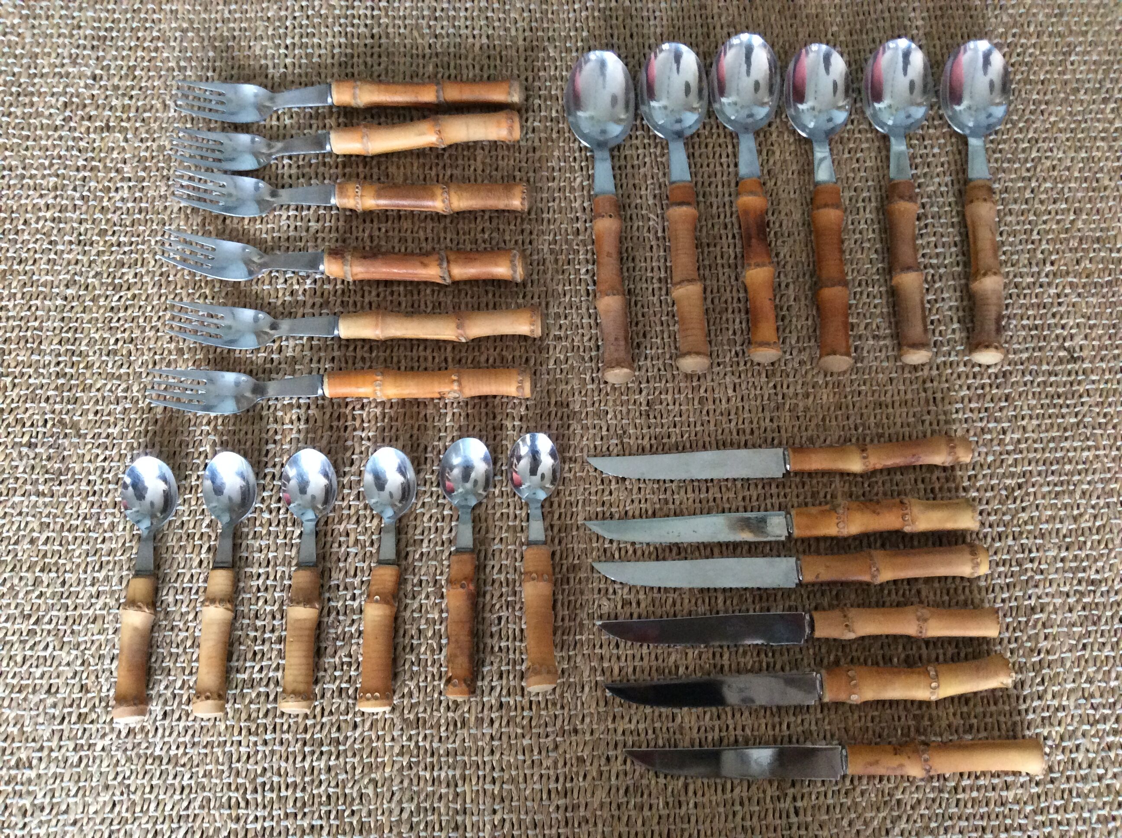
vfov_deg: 44.1
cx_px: 561
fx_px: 1036
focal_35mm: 32
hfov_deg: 56.9
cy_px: 419
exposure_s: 1/25
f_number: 2.4
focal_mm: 3.3
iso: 250
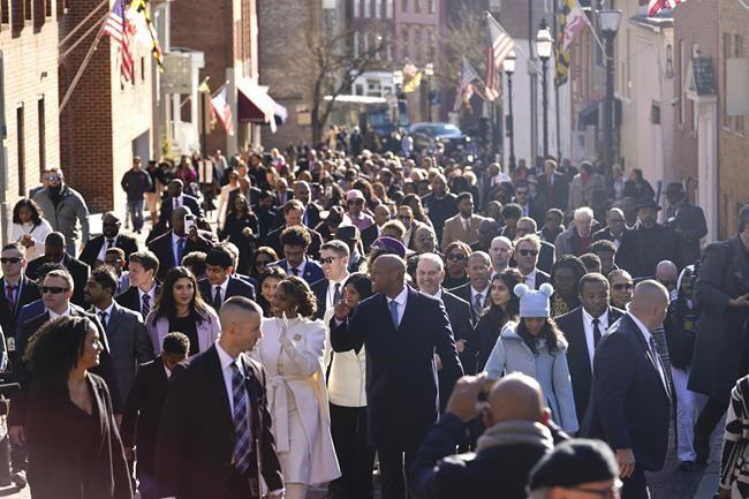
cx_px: 374
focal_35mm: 123
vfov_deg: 11.1
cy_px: 250
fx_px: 2558
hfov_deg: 16.7
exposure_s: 1/640
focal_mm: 123
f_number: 4.5
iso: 200
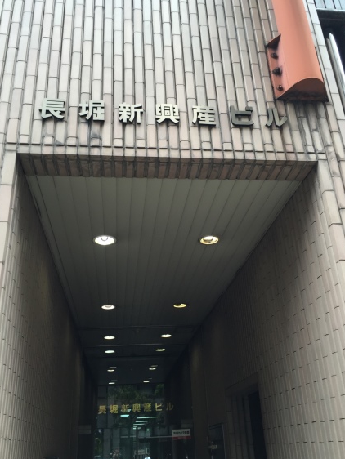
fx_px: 438
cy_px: 221
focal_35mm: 33
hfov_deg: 42.9
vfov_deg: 55.3
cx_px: 185
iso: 32
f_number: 2.2
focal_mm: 4.15
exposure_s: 1/184
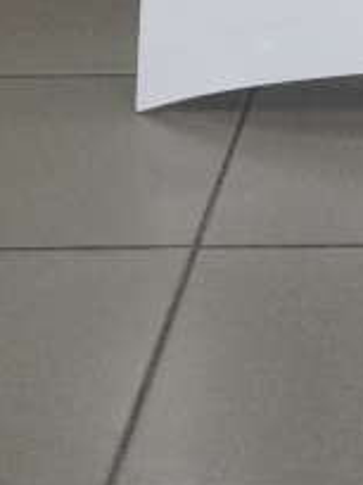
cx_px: 619
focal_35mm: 164
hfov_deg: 8.8
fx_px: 2287
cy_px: -367
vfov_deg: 11.3
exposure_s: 1/160
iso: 1000
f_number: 4
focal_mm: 21
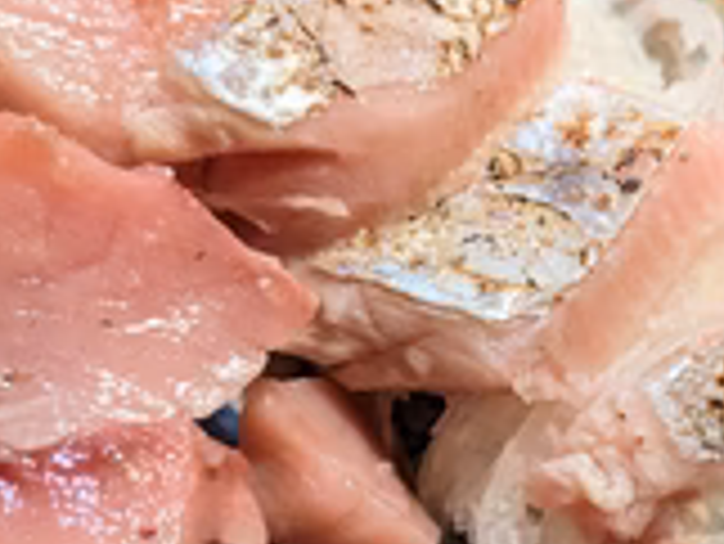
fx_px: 1298
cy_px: 463
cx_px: 589
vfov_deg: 23.2
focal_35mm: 62
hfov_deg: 30.4
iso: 237
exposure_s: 1/40
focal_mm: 5.43
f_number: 1.89
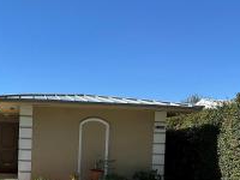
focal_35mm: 48
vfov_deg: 29.2
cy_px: 157
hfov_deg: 38.9
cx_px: 70
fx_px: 333
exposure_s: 1/4184
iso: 80
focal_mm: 6.86
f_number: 1.78
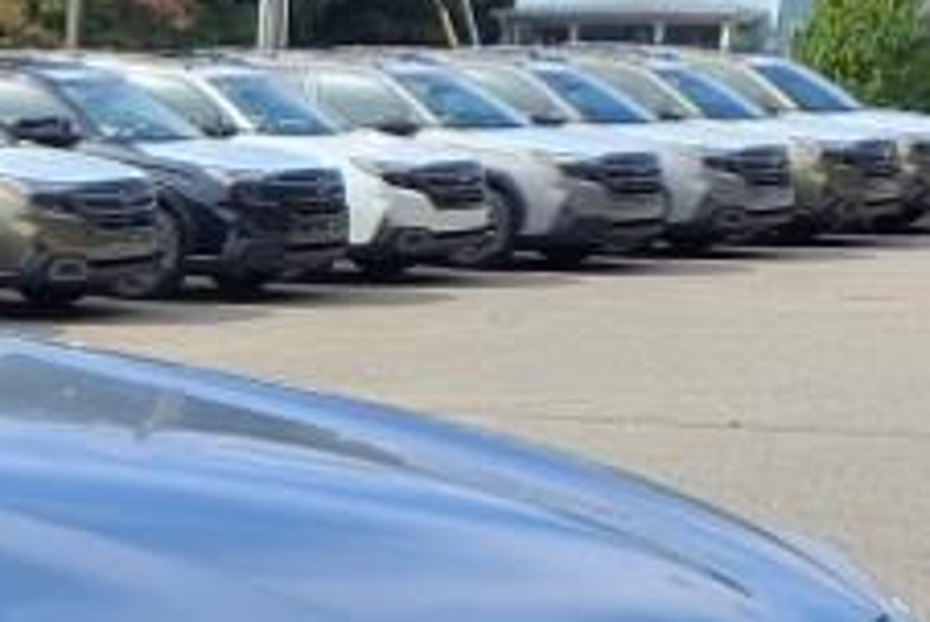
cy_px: 762
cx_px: -770
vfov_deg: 10.6
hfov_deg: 14.2
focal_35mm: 127
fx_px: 3283
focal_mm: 3.58
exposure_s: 1/2000
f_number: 1.9
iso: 40
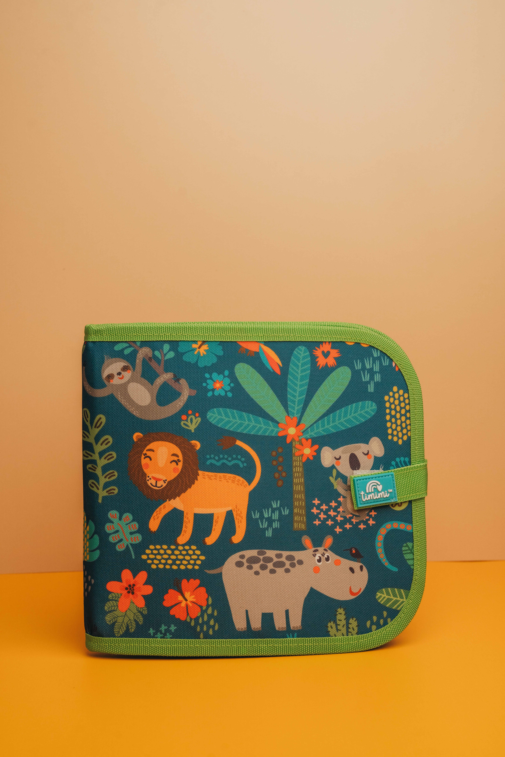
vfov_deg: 39.6
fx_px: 1052
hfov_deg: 27.0
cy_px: 378
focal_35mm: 50
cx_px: 252
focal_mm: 50
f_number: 8
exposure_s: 1/320
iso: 1250
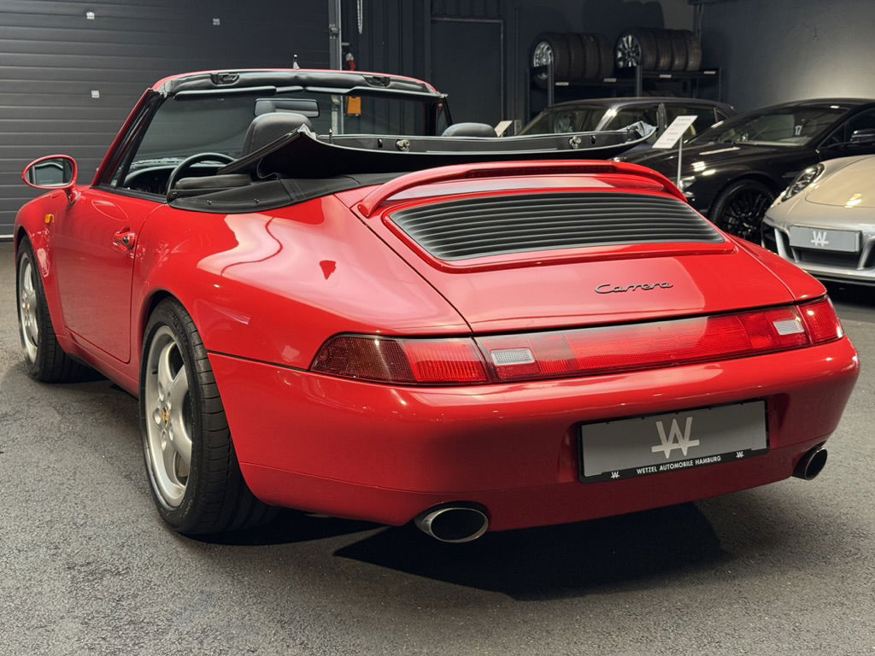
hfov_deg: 39.7
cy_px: 328
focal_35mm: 48
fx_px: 1213
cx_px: 438
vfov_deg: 30.3
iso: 125
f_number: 1.78
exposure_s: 1/50
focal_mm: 6.76
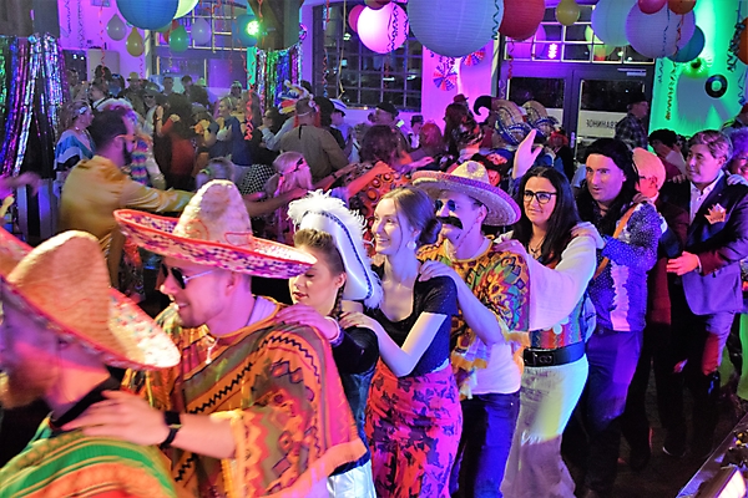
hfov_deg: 41.1
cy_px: 249
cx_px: 374
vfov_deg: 28.1
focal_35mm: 48
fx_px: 997
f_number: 4.2
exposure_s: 1/60
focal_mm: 32
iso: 1600
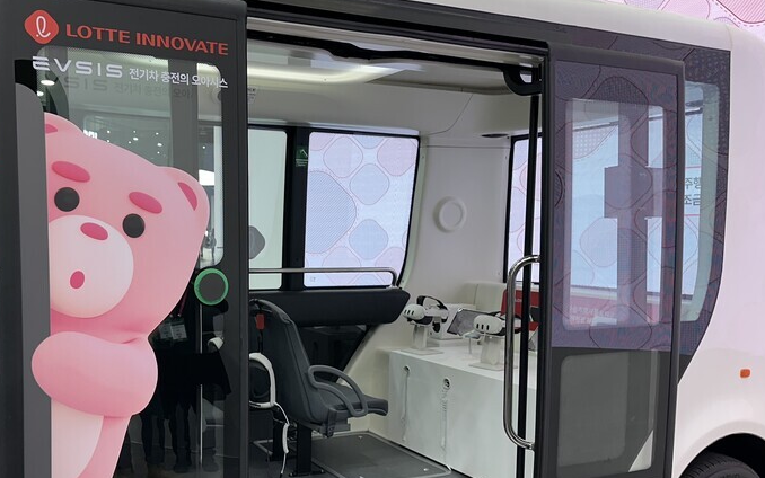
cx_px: 256
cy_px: 293
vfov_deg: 35.2
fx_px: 751
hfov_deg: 53.0
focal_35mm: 36
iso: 100
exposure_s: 1/120
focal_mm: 6.86
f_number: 1.78
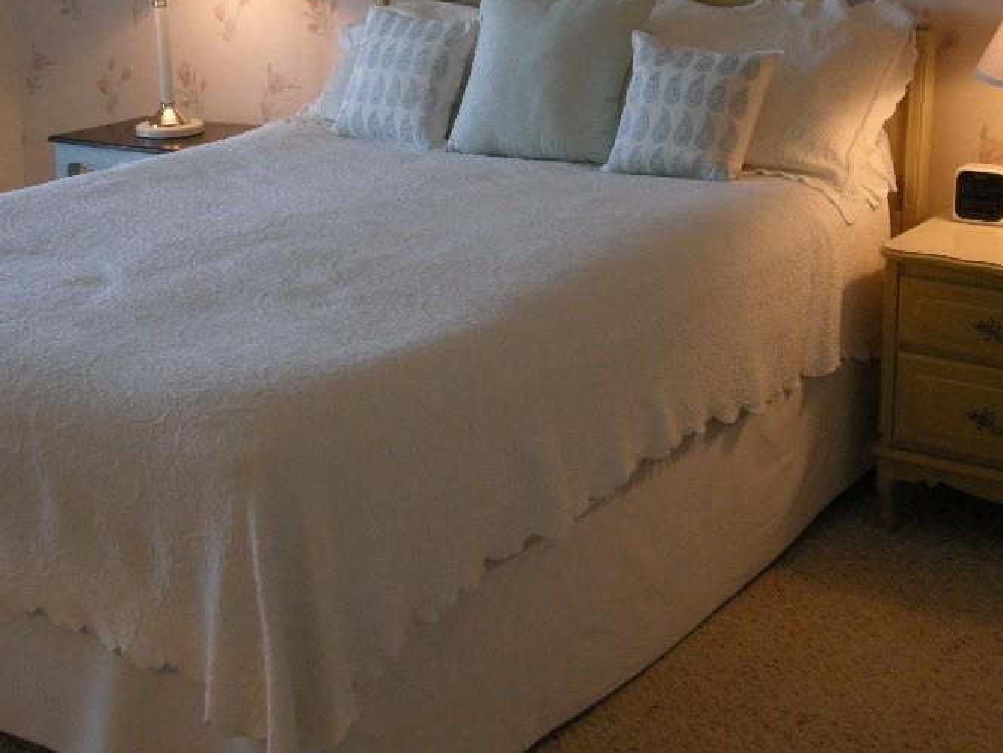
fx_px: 1652
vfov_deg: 25.3
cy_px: 175
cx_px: 422
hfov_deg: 33.7
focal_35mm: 57
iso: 283
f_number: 2.8
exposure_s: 1/72
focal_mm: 7.9
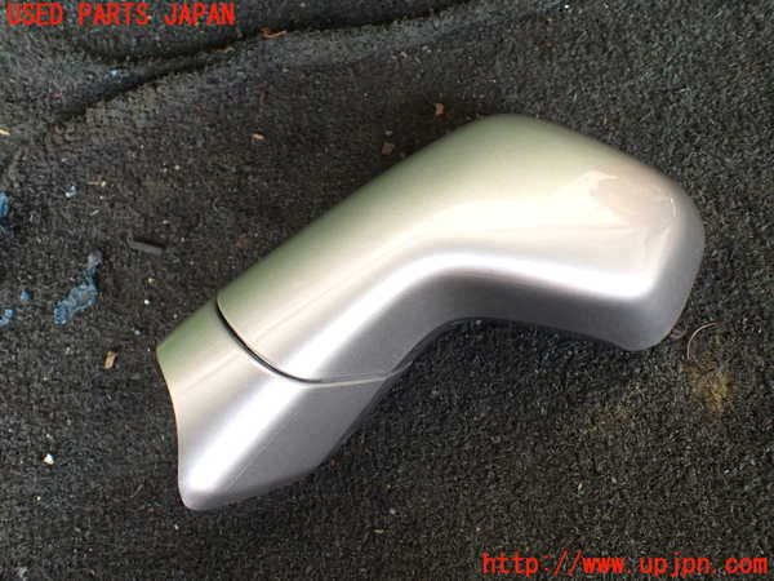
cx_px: 387
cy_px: 290
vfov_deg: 46.8
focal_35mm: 30
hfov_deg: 60.0
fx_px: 671
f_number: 2.3
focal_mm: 5.4
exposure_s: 1/125
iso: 250
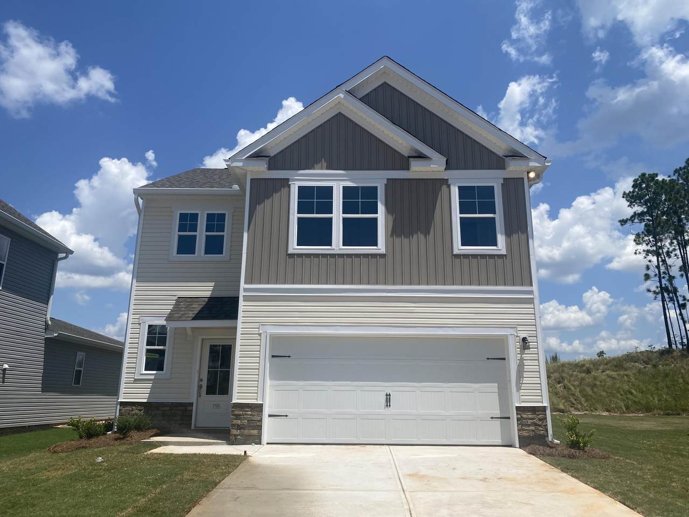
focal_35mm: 26
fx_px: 518
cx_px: 344
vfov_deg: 53.1
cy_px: 258
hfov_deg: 67.3
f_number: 1.8
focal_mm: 4.25
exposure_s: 1/5025
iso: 32
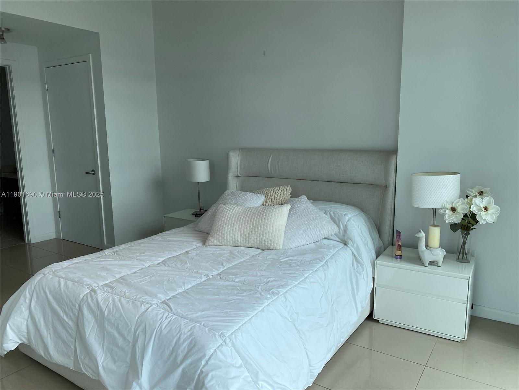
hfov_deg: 67.3
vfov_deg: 53.1
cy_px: 195
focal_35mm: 26
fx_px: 390
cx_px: 260
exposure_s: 1/395
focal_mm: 4.25
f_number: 1.8
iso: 32
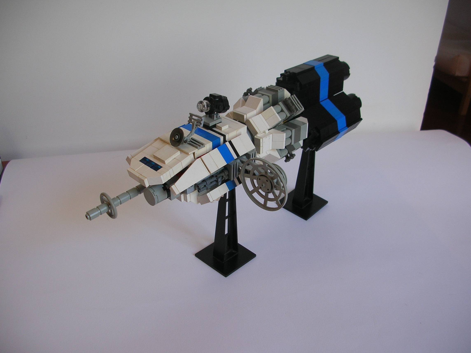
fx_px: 476
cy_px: 176
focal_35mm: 35
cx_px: 236
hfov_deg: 52.7
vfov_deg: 40.6
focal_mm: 5.8
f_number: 2.8
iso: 50
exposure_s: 1/63.7
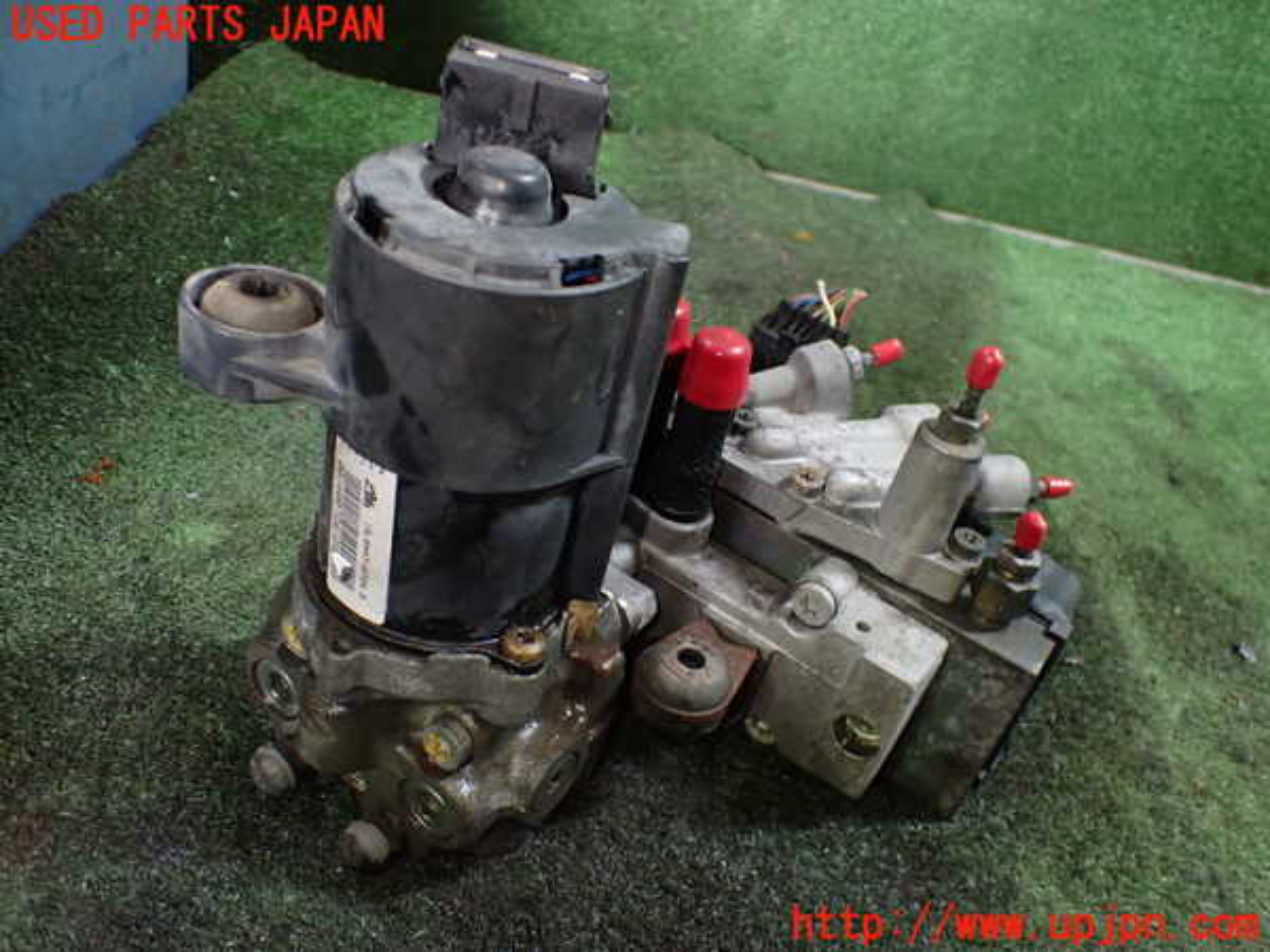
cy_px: 476
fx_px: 1101
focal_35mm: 30
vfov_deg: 46.8
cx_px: 635
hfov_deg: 60.0
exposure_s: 1/80
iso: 800
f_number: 2.3
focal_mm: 5.4
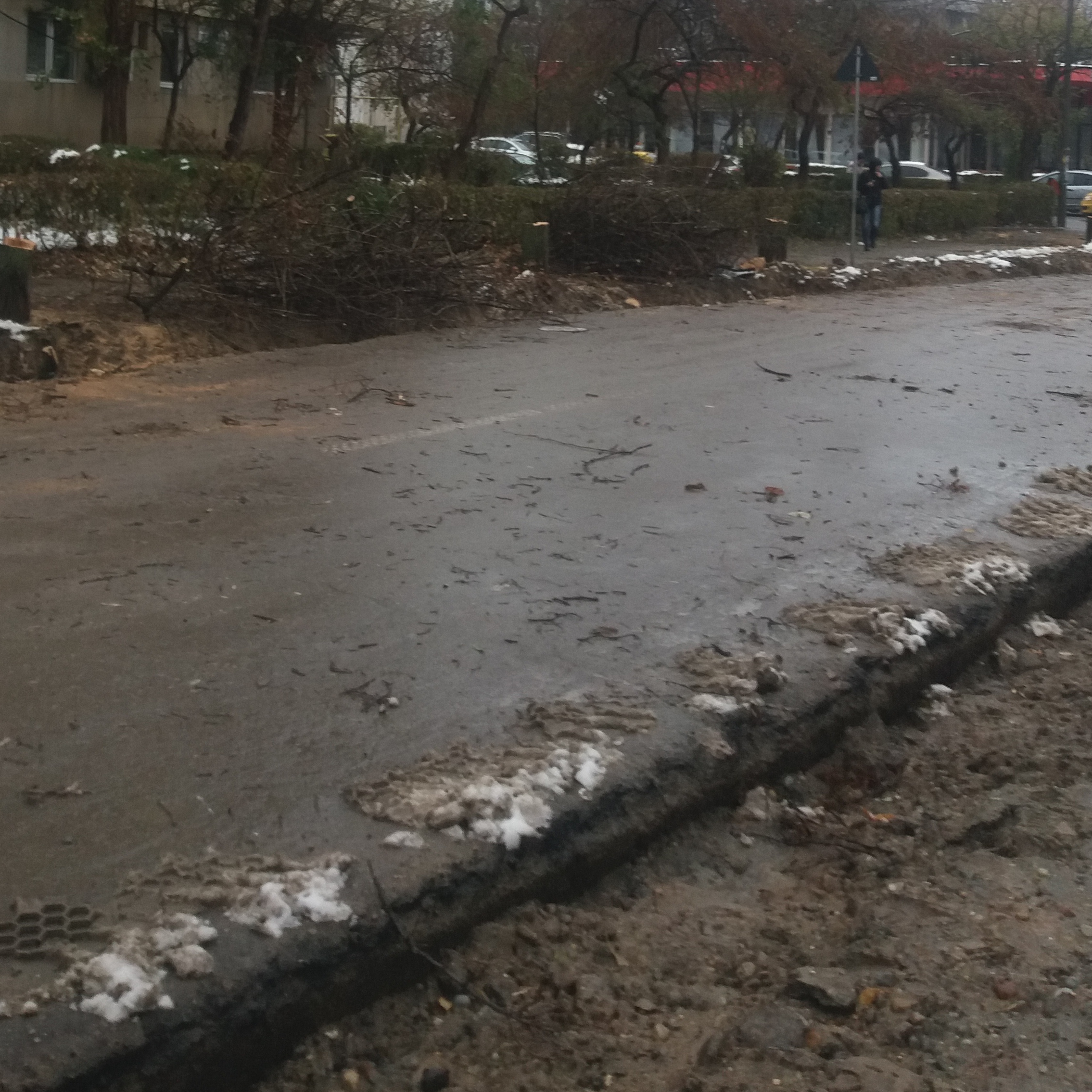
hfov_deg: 37.4
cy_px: 146
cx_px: 426
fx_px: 1606
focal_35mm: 45
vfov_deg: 35.7
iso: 64
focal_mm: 3.7
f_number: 1.9
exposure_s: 1/173
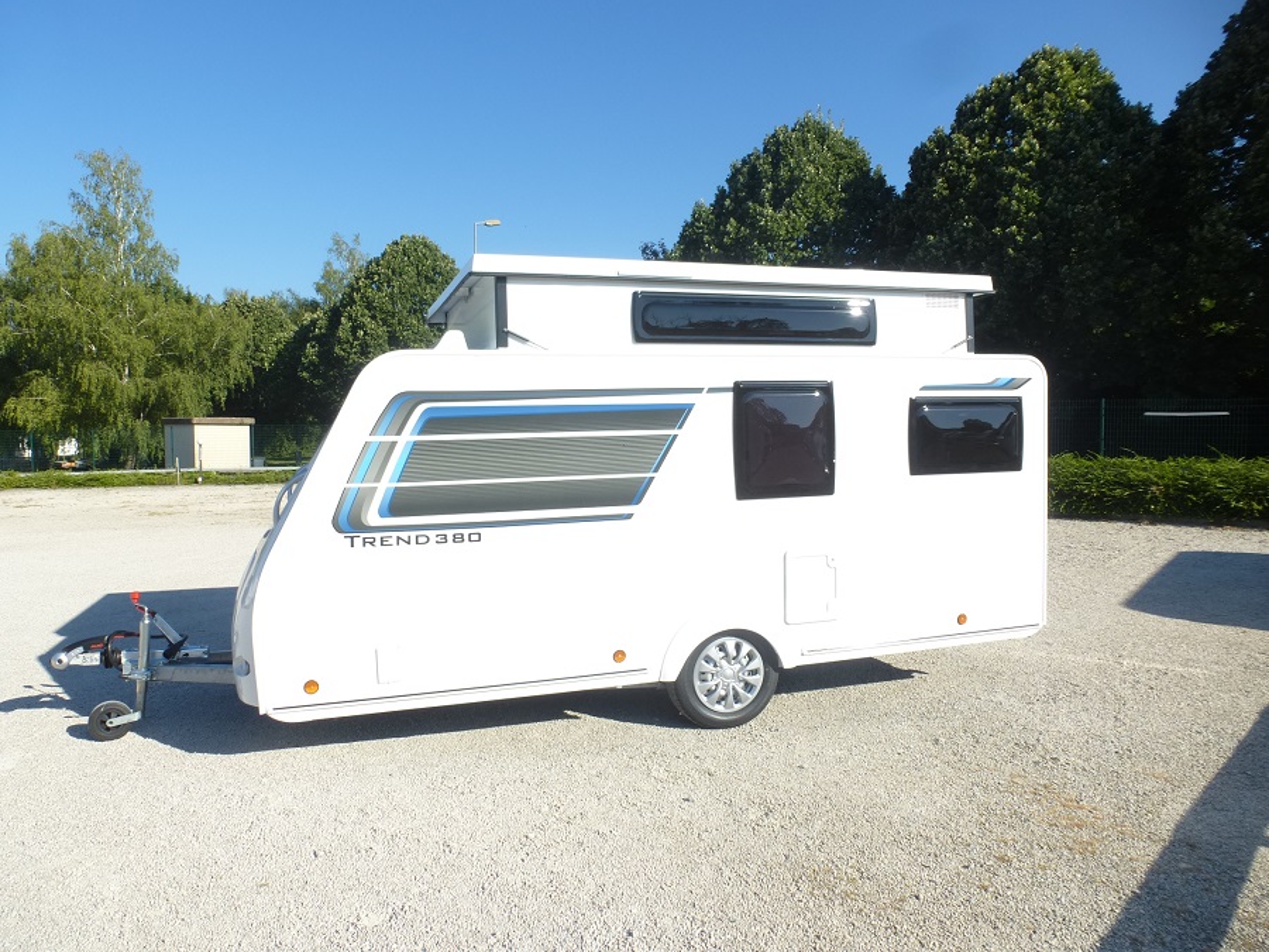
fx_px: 880
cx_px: 634
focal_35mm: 24
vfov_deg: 56.8
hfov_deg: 71.6
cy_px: 476
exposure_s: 1/800
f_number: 4
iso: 100
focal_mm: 4.3
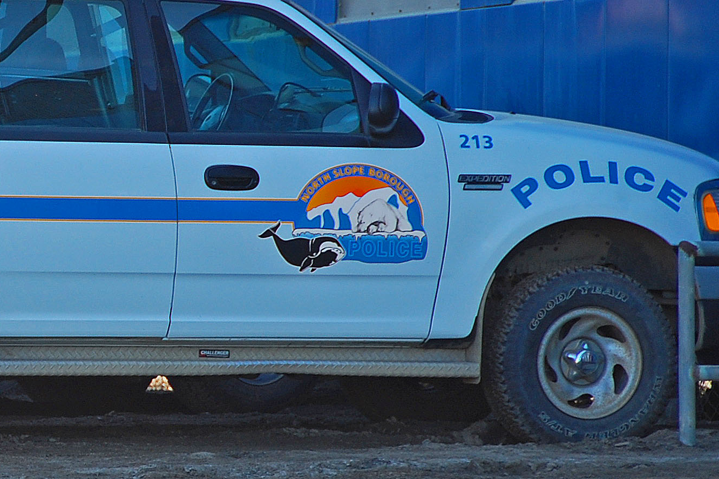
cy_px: 221
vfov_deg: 3.0
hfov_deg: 4.5
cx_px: -68
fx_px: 9123
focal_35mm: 457
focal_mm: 135
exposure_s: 1/320
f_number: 5.6
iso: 200
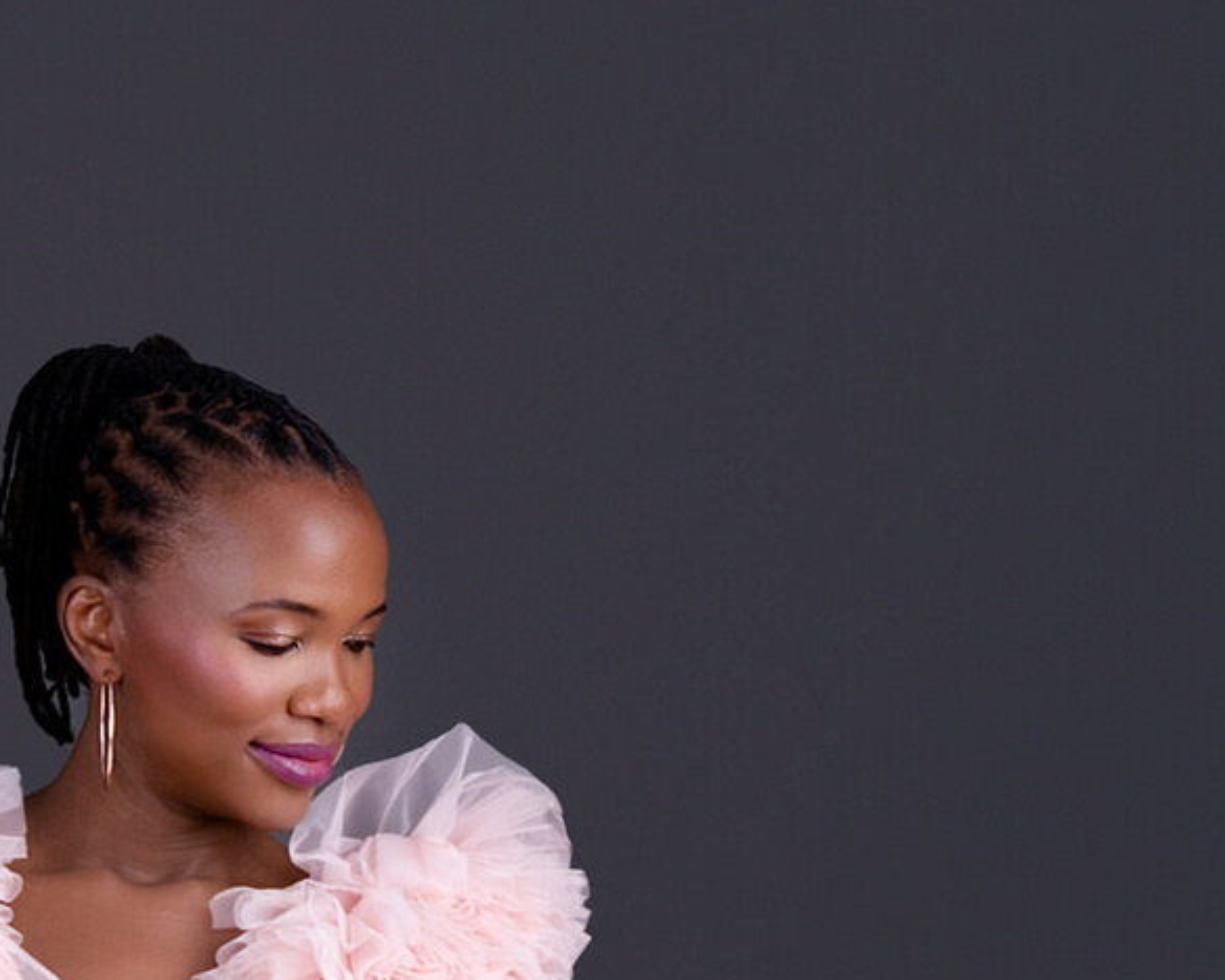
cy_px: 1627
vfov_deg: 13.0
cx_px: 132
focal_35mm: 110
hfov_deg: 17.2
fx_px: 3987
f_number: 8
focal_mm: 38
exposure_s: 1/160
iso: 200
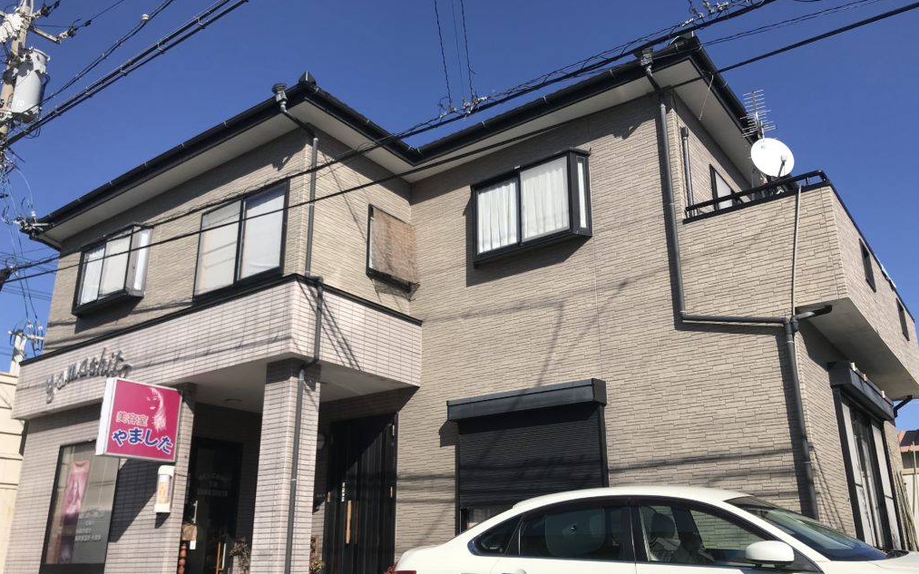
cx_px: 460
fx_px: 751
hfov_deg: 62.9
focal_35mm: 30
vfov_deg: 41.7
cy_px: 325
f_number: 1.8
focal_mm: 3.99
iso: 20
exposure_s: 1/3546
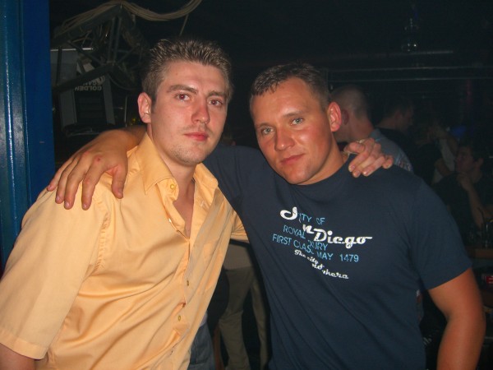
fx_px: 541
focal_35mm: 38
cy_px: 185
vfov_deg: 37.7
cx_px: 246
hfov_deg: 49.0
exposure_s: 1/60
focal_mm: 7.9
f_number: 2.8
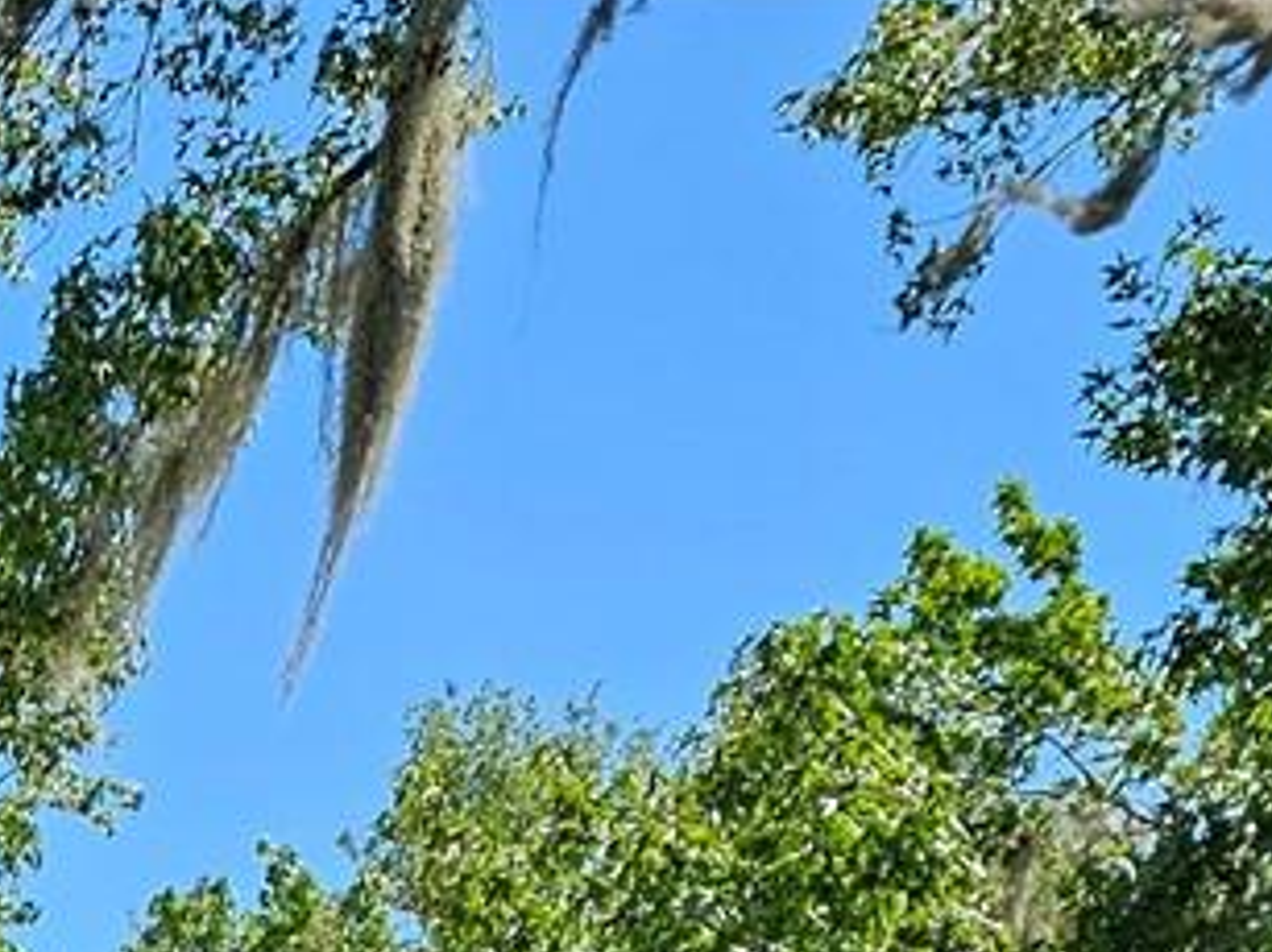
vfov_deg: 10.3
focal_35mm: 120
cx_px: -526
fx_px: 4408
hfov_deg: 15.4
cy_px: 2467
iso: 10
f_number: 1.7
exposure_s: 1/409
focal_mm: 6.3
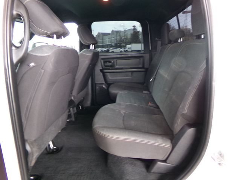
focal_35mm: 24
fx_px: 167
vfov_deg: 56.8
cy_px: 90
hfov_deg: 71.6
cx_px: 120
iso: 405
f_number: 3.7
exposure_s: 1/17
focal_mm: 4.3
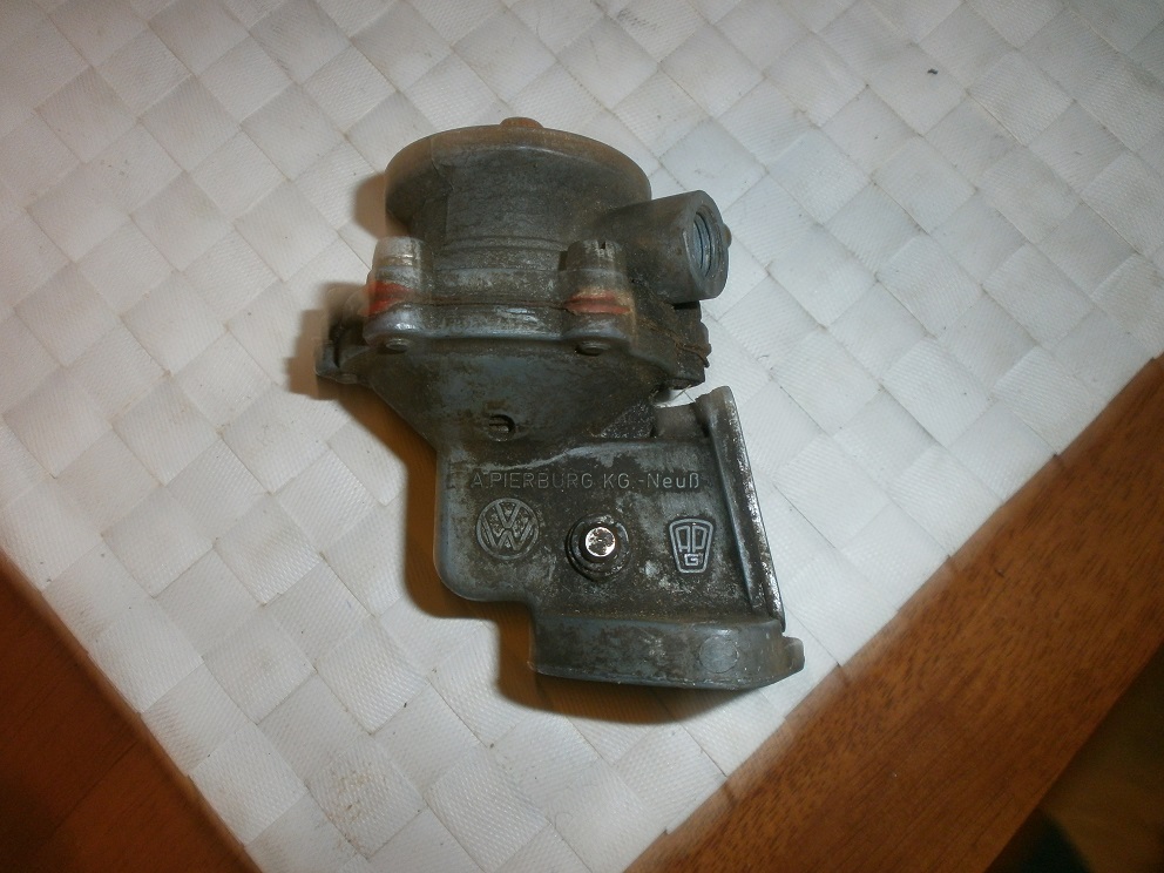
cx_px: 582
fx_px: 908
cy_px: 436
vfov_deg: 51.4
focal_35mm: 27
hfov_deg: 65.3
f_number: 2.9
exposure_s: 1/30
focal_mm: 4.8
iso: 125
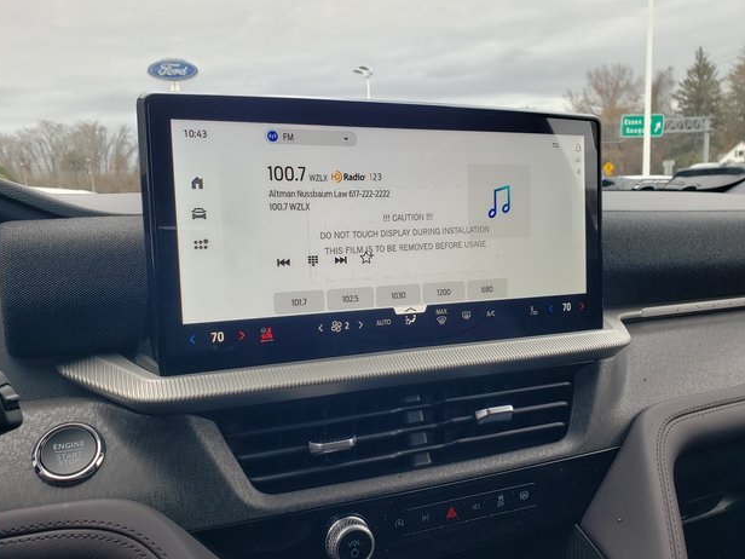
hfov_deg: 65.3
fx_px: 581
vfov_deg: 51.3
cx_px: 379
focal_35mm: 27
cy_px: 288
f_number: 2.4
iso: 50
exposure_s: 1/109
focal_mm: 4.3
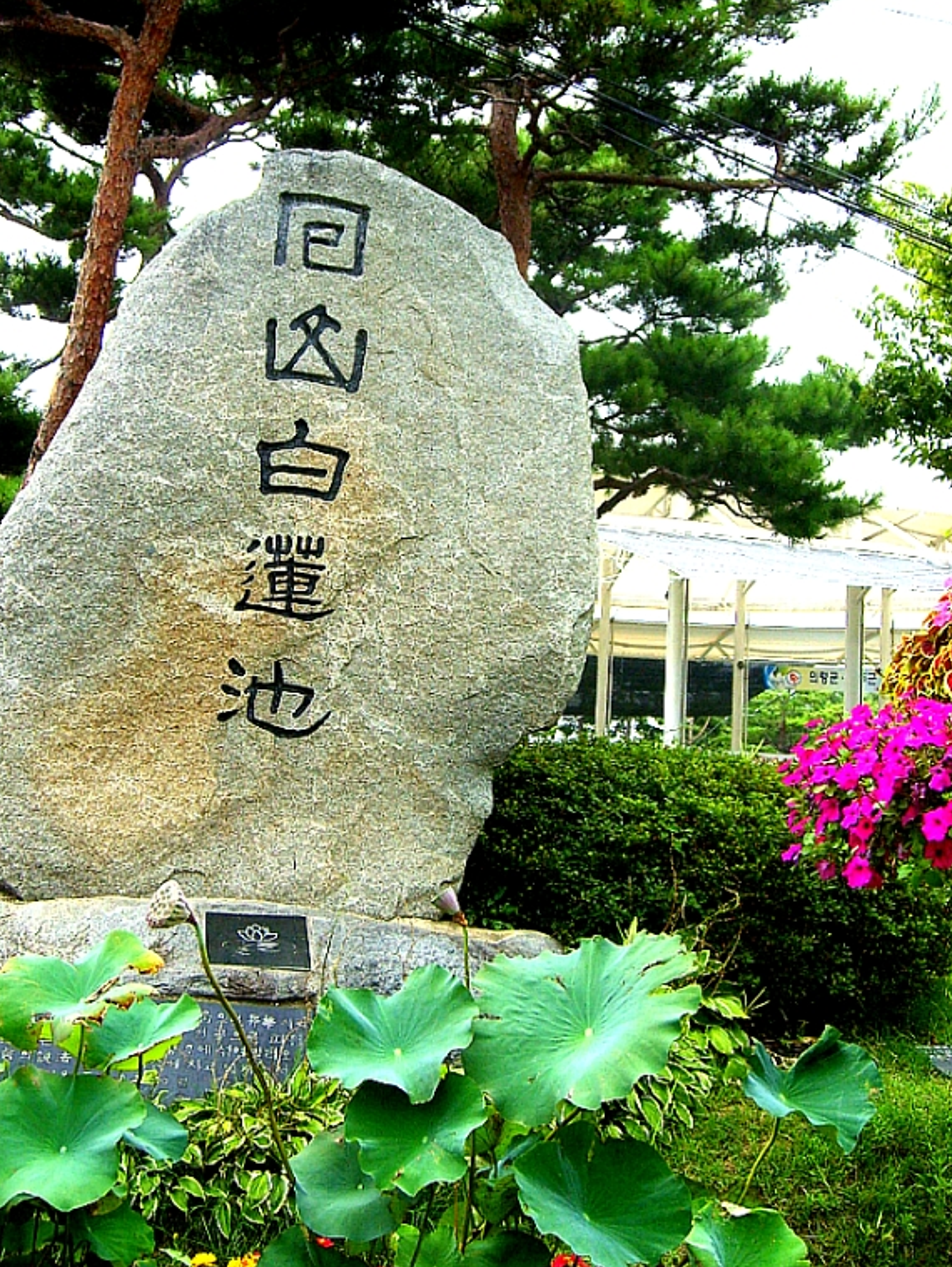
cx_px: 381
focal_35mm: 43
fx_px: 1575
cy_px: 510
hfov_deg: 33.5
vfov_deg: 43.6
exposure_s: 1/750
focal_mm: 5.8
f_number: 2.8
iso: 50
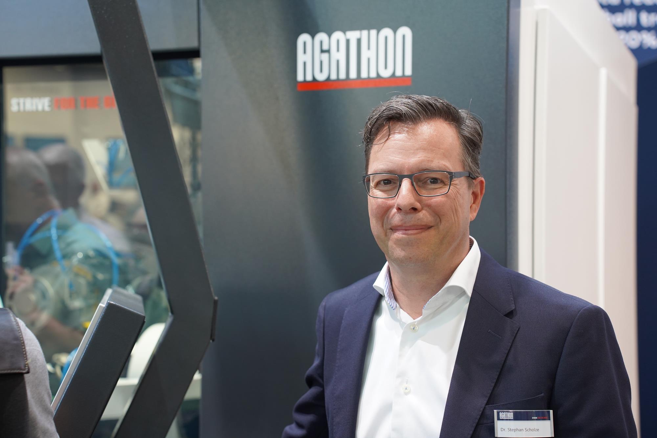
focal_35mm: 60
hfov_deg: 33.4
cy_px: 219
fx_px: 1095
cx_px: 328
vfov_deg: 22.6
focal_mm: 60
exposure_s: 1/160
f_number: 4
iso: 1250
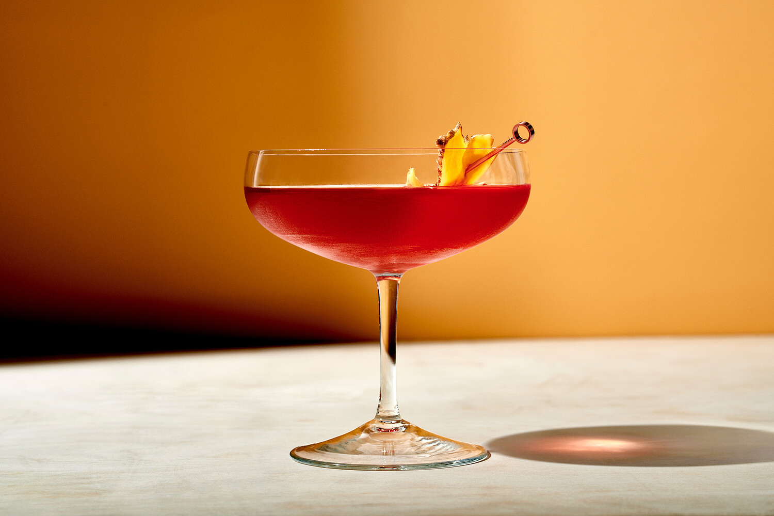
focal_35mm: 85
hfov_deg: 23.9
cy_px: 258
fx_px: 1827
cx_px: 387
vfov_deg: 16.1
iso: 100
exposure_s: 1/200
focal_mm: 85
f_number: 10
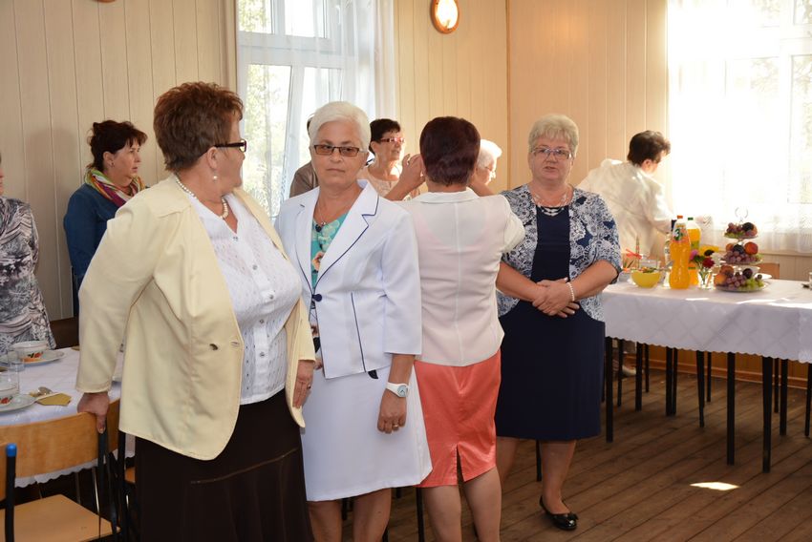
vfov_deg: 29.9
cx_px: 406
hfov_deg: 43.6
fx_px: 1016
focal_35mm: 45
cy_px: 271
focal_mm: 30
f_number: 4.2
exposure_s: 1/60
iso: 360
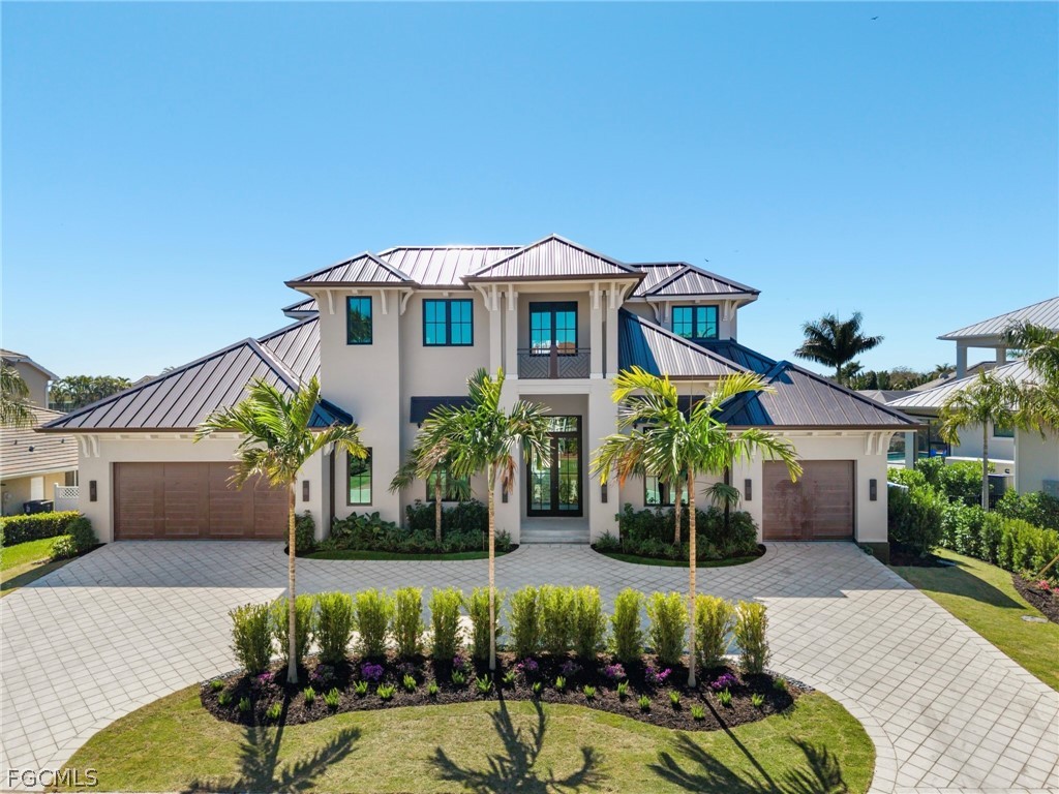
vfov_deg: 56.8
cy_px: 397
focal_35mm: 24
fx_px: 734
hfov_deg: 71.6
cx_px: 530
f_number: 1.8
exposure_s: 1/500
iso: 100
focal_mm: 8.67
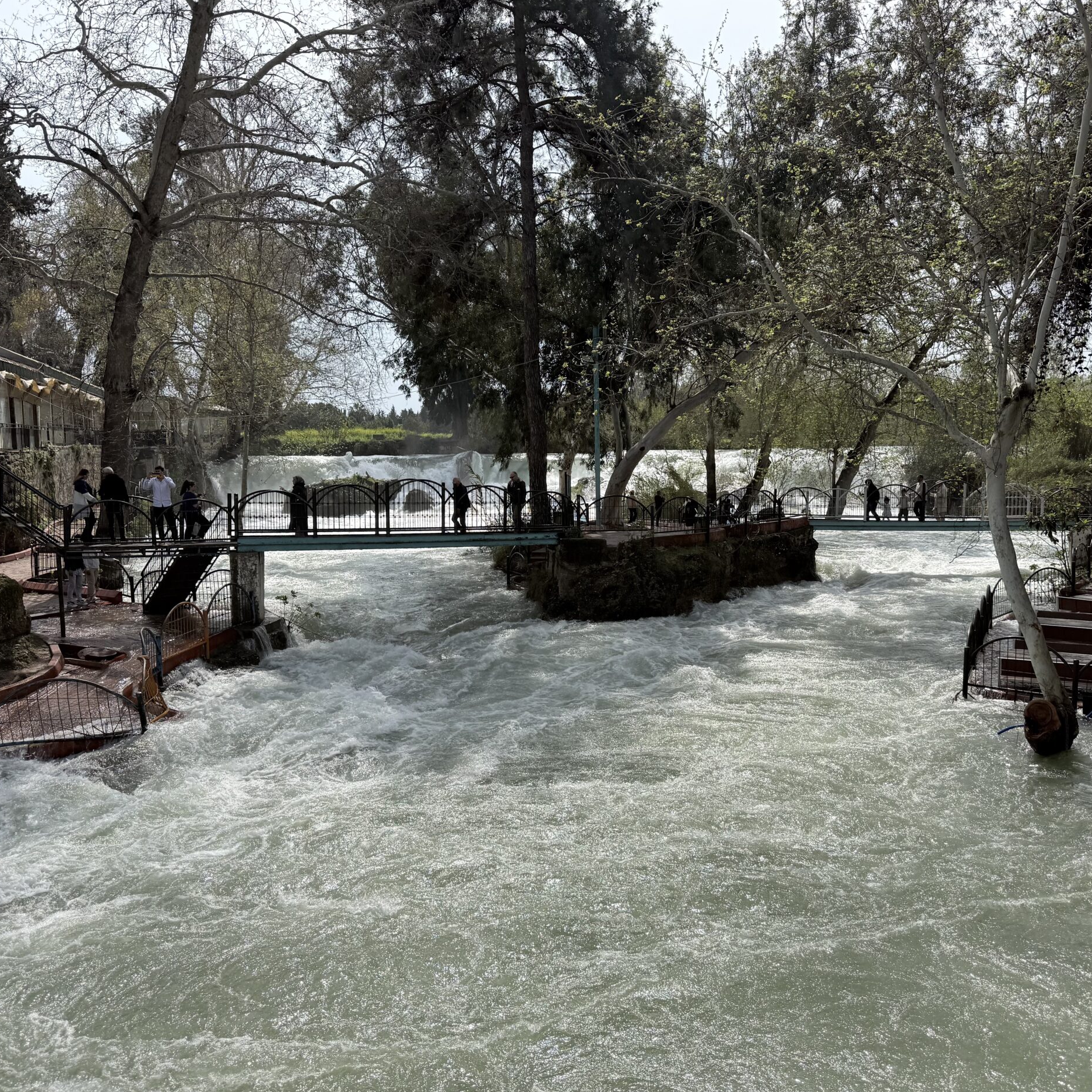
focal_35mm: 29
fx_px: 1035
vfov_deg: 55.6
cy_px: 546
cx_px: 609
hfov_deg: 55.5
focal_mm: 6.76
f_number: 1.78
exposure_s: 1/7353
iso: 80
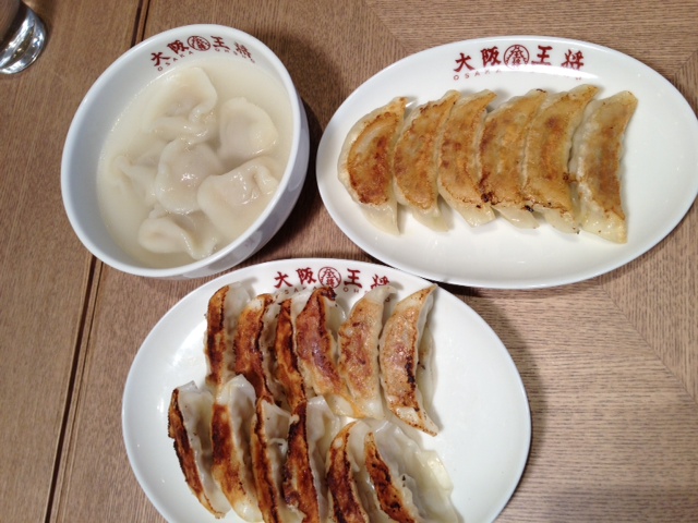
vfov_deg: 40.7
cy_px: 262
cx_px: 349
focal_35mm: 35
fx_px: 706
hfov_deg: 52.6
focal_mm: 4.28
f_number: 2.4
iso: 50
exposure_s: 1/60
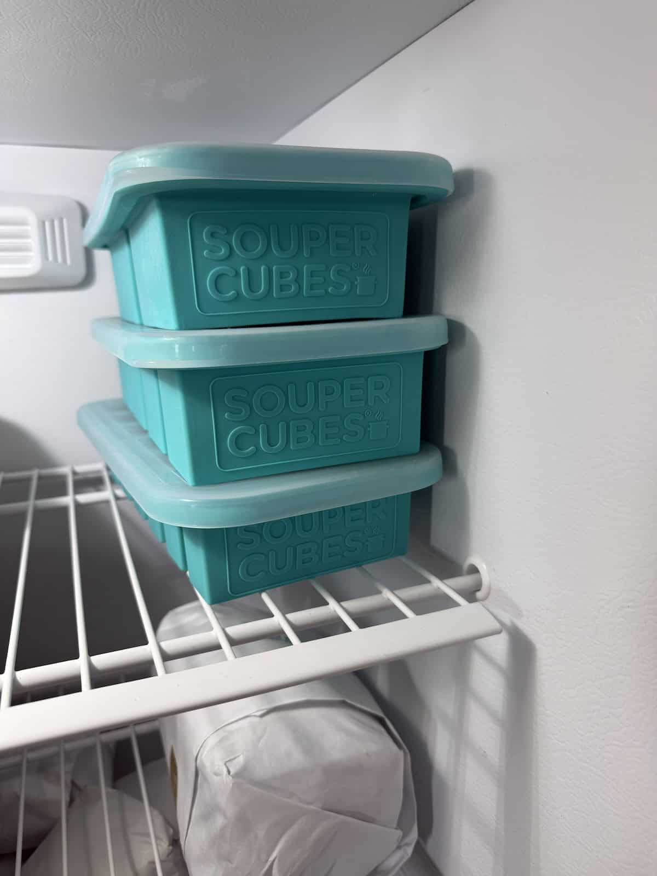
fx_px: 607
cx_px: 328
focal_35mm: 24
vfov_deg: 71.6
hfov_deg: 56.8
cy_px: 438
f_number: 1.8
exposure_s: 1/120
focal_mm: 6.8
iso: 80
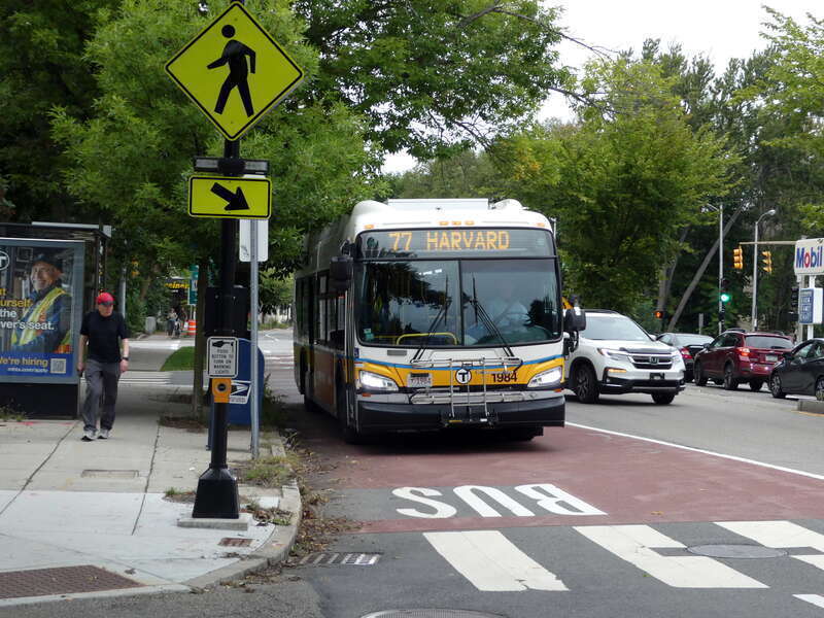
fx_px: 1452
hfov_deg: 31.7
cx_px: 412
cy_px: 309
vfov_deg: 24.0
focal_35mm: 61
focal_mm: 10.9
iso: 160
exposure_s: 1/80
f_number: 4.3
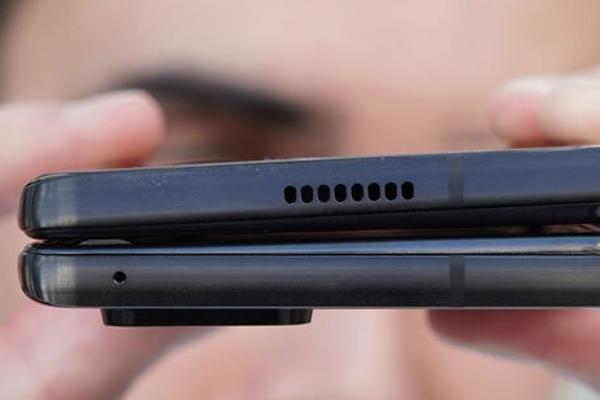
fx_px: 1249
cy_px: 221
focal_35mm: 75
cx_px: 312
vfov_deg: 18.2
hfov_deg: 27.0
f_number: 6.3
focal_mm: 42
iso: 500
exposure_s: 1/250
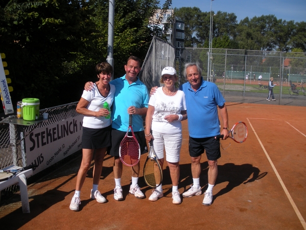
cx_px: 153
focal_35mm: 36
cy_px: 115
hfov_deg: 51.4
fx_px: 318
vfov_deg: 39.7
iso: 64
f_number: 3.5
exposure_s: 1/992
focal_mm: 6.3
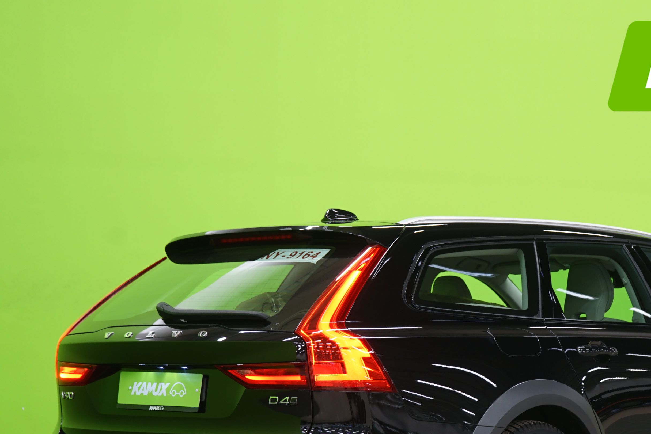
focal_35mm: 89
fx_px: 1609
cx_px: 475
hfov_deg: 22.7
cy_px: 338
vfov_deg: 15.3
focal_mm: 55
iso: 400
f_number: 5
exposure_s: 1/6
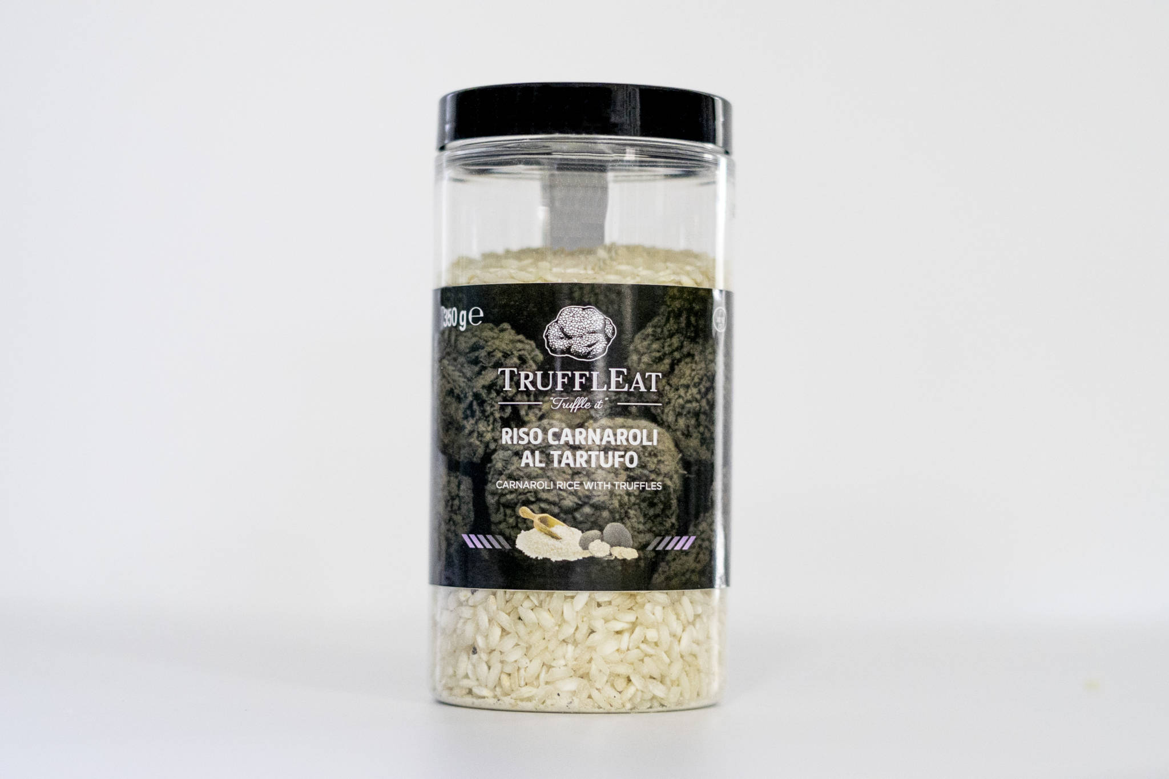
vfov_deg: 18.2
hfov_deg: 27.0
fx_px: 2435
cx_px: 584
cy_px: 390
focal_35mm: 75
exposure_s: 1/125
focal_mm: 50
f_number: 2.5
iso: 4000
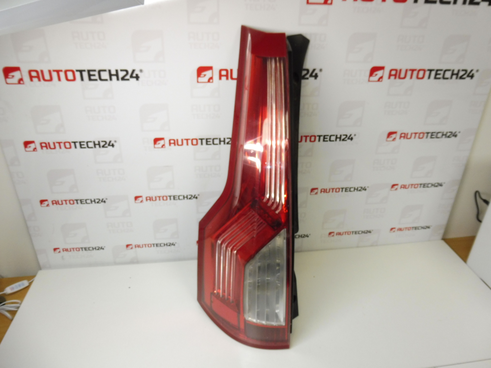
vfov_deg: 54.9
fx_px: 355
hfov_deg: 69.4
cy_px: 184
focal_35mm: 25
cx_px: 246
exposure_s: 1/60
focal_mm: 4.4
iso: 200
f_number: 3.5
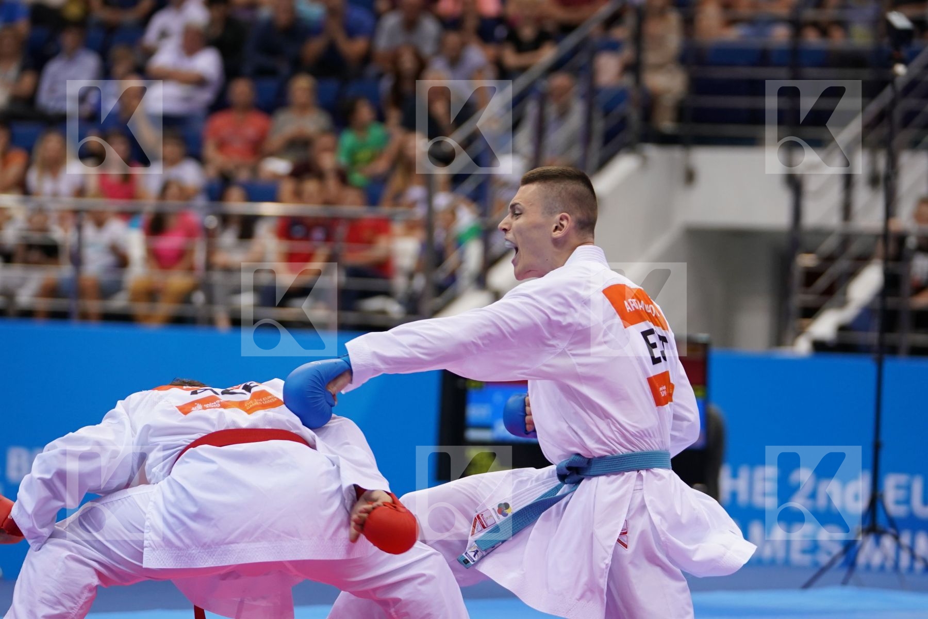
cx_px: 464
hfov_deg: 10.0
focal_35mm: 205
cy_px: 310
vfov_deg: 6.7
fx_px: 5284
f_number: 2.8
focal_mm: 137
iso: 1000
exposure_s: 1/800
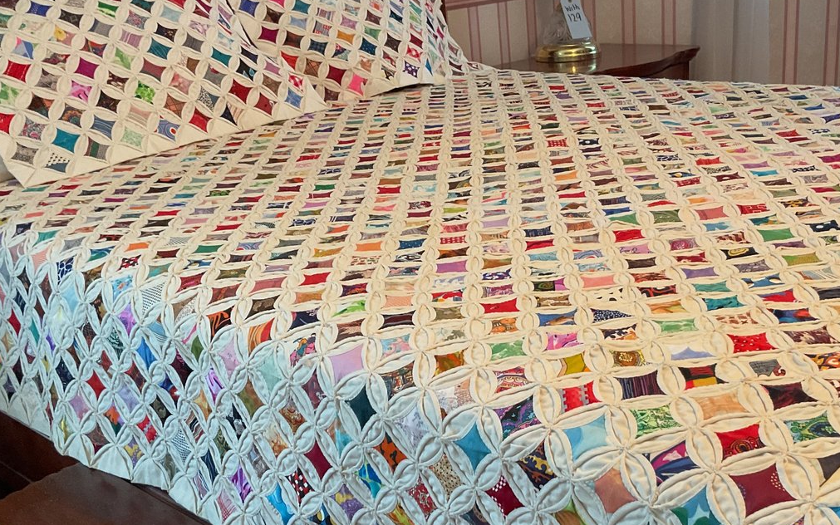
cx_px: 517
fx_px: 1053
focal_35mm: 46
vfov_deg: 27.7
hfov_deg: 43.2
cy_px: 369
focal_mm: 3
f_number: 1.8
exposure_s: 1/60
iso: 125
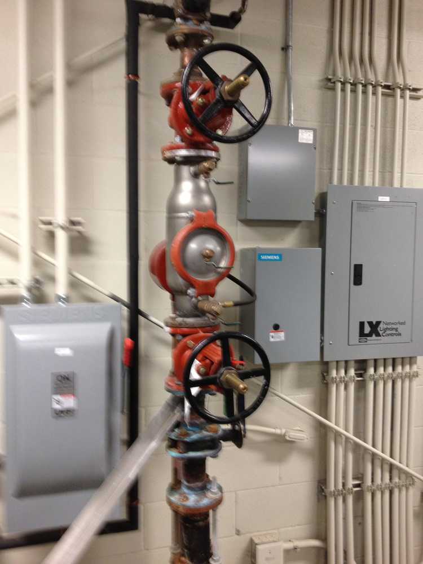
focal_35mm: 35
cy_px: 282
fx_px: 570
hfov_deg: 40.7
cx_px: 212
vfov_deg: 52.6
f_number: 2.4
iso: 160
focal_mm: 4.28
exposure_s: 1/20
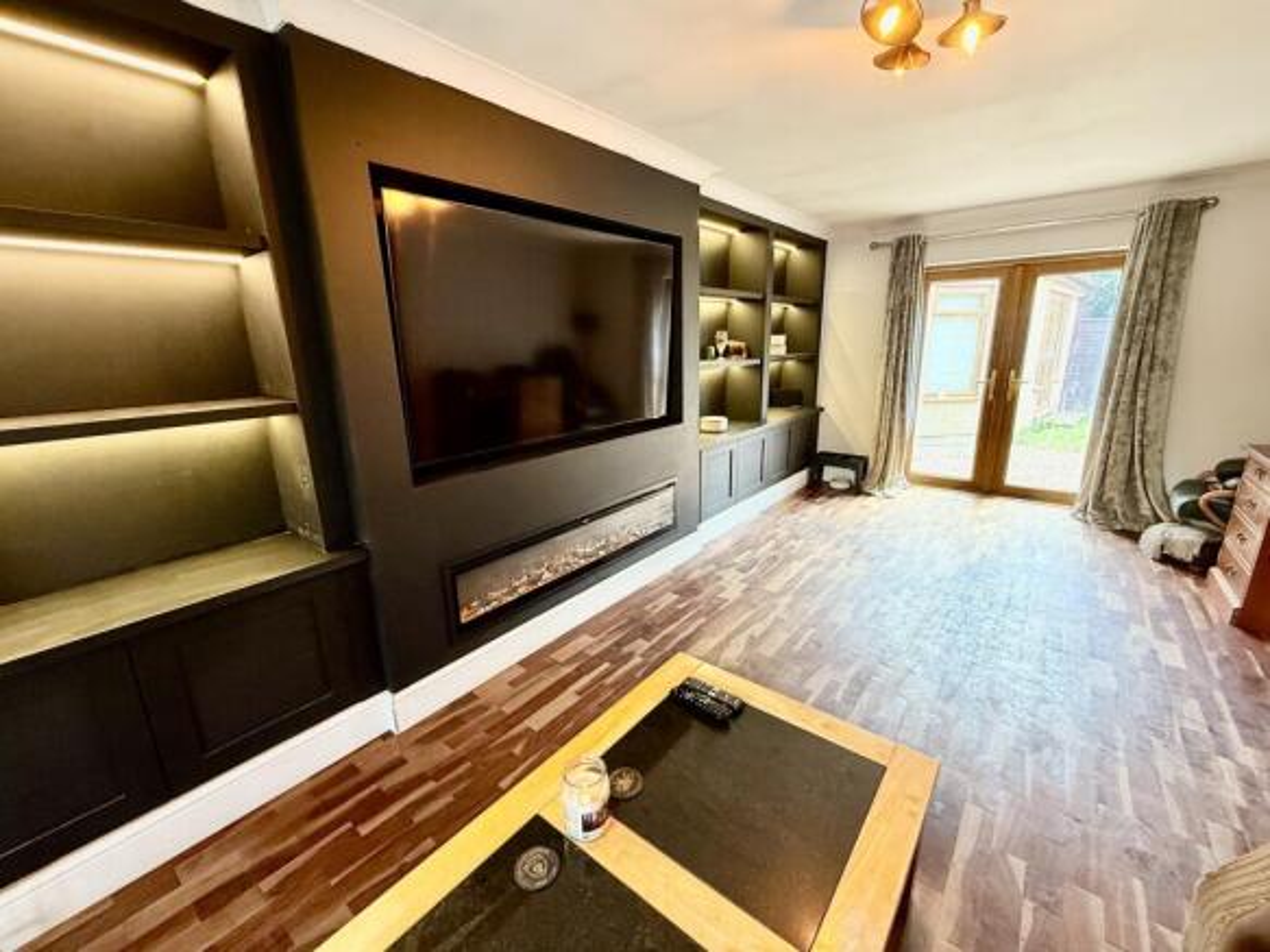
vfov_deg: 85.7
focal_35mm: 14
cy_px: 476
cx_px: 635
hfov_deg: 102.1
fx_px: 514
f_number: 2.2
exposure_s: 1/60
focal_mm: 2.22
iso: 400
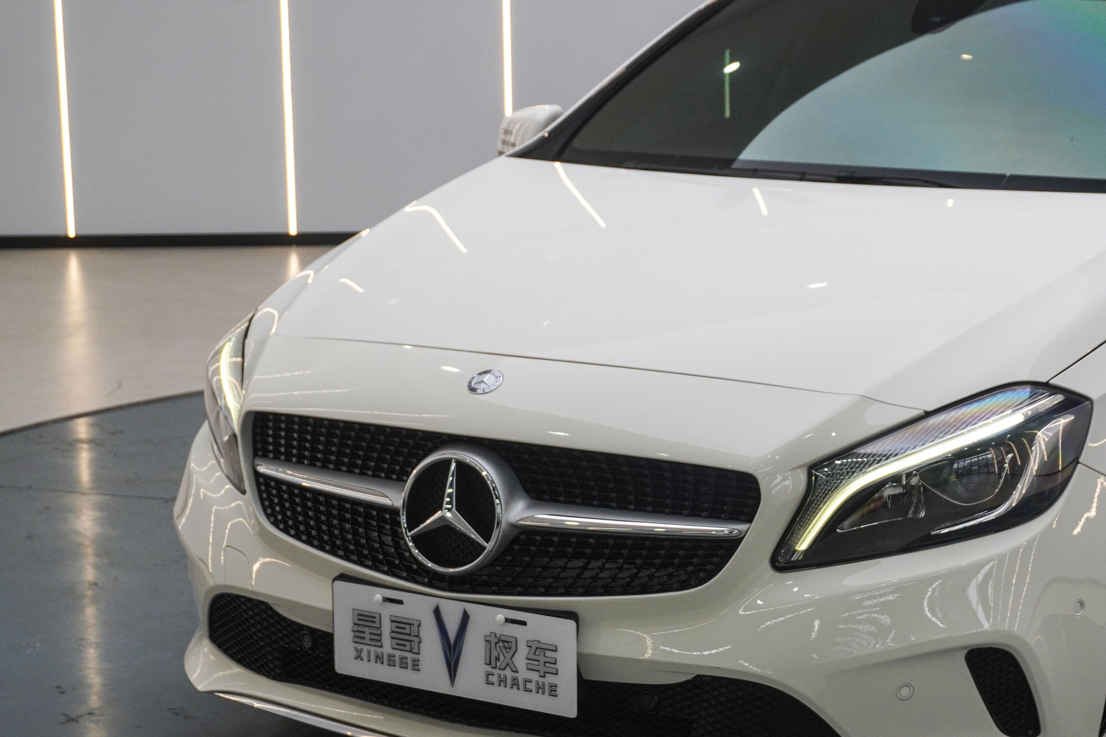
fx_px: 2448
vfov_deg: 17.1
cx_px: 714
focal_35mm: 80
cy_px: 416
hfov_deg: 25.4
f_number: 6.3
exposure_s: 1/80
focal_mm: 39
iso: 500
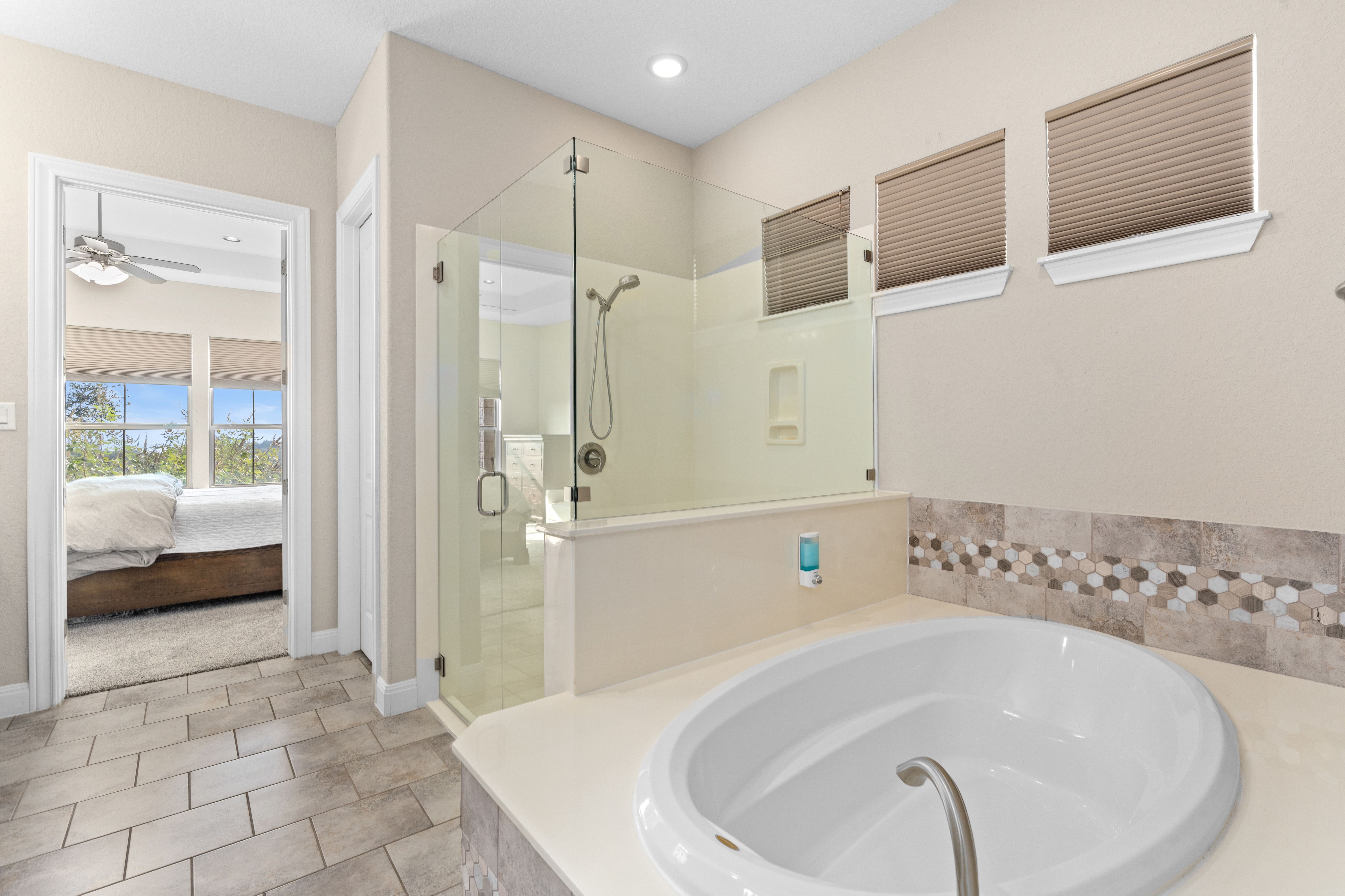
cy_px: 448
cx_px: 672
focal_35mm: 16
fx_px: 598
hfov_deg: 96.7
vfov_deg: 73.7
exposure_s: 1/13
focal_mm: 16
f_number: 7.1
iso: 320
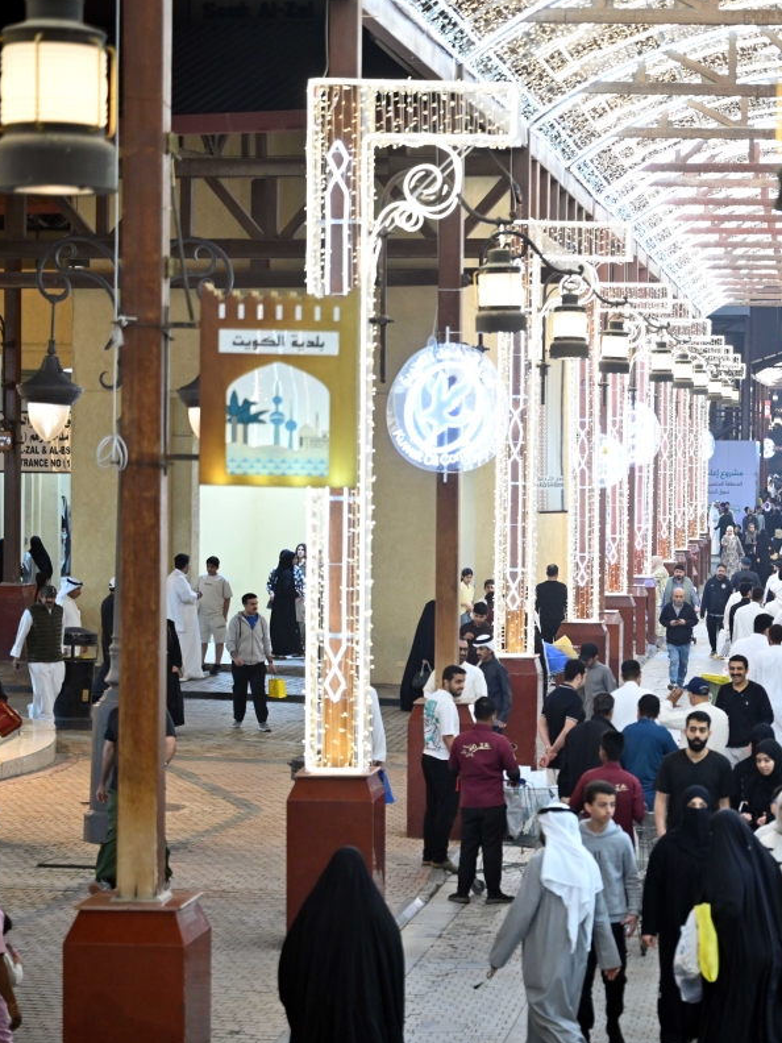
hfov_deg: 14.3
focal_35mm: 102
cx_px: 782
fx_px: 3072
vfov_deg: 19.3
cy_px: 520
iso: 1000
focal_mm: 70
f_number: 2.8
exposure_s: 1/250
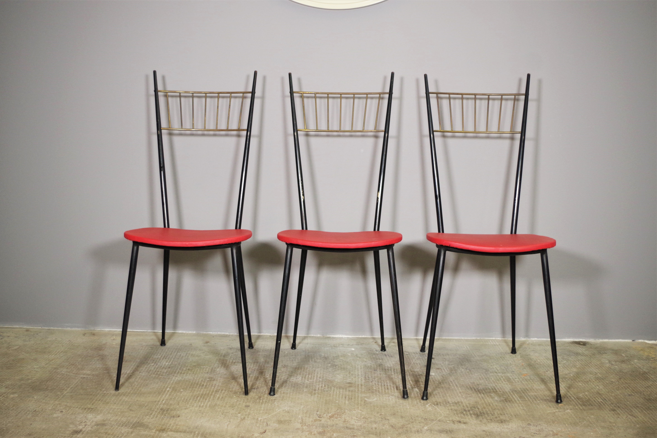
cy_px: 219
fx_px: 657
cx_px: 328
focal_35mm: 36
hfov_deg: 53.1
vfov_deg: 36.9
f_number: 4
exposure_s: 1/60
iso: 800
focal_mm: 24.38
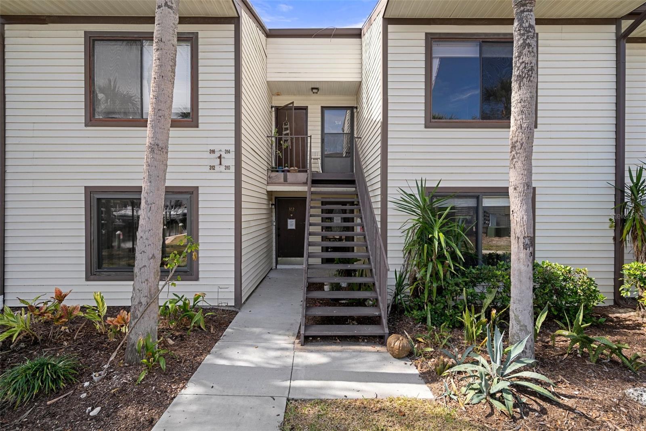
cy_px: 216
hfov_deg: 90.0
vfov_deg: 67.4
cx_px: 323
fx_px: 323
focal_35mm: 18
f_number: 8
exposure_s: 1/50
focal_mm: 18
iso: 320
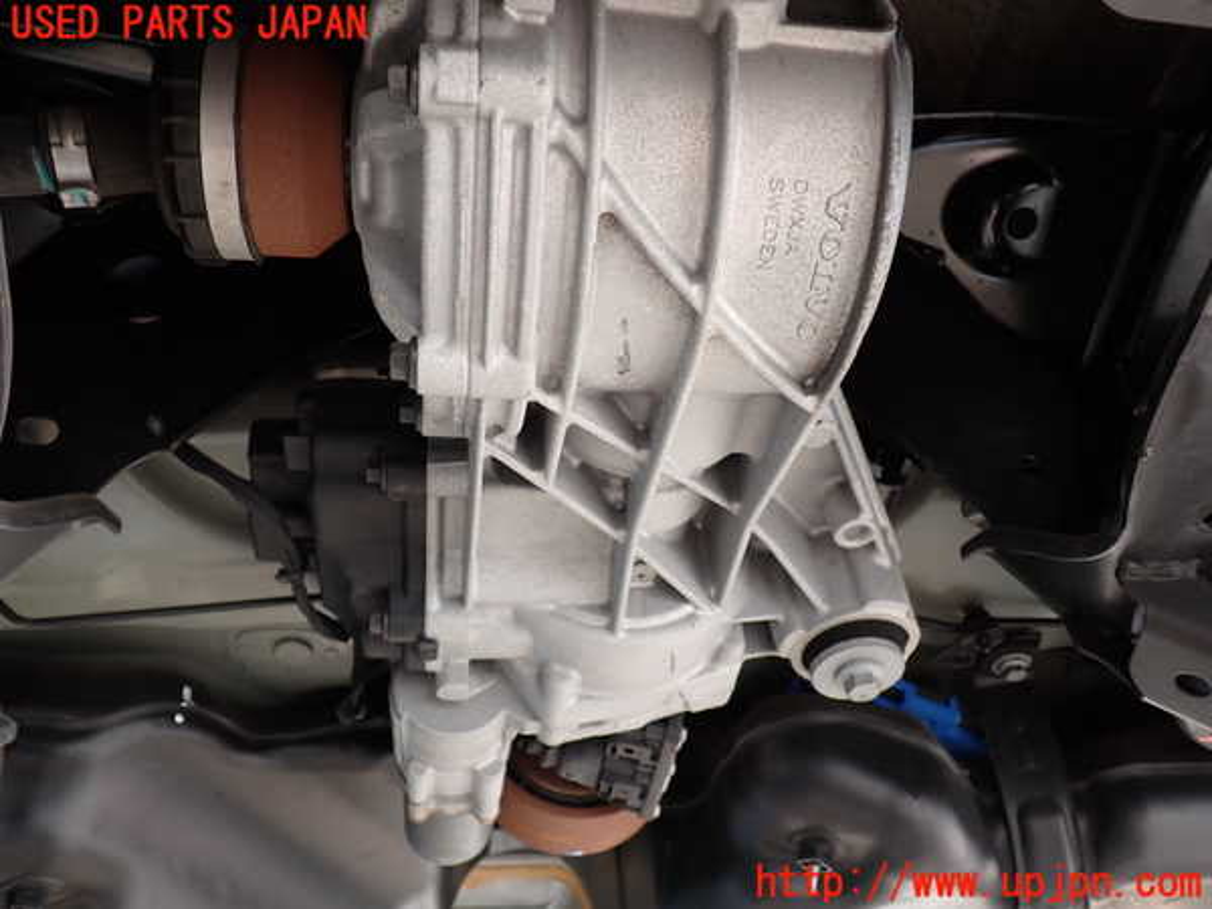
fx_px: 1050
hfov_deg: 60.0
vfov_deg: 46.8
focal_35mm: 30
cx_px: 606
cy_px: 454
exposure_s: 1/60
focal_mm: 5.4
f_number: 2.3
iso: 125
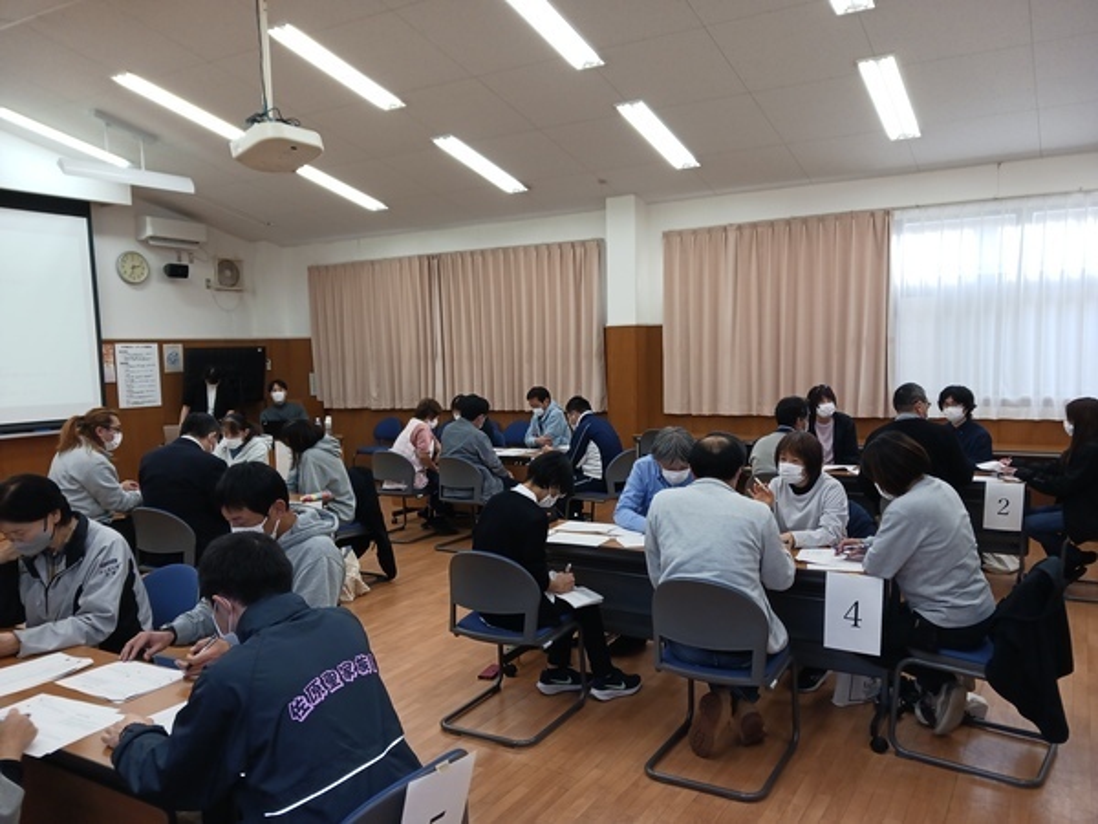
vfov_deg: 51.4
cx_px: 549
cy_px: 412
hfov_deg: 65.3
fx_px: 856
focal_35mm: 27
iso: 80
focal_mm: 4
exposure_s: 1/50
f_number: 1.8
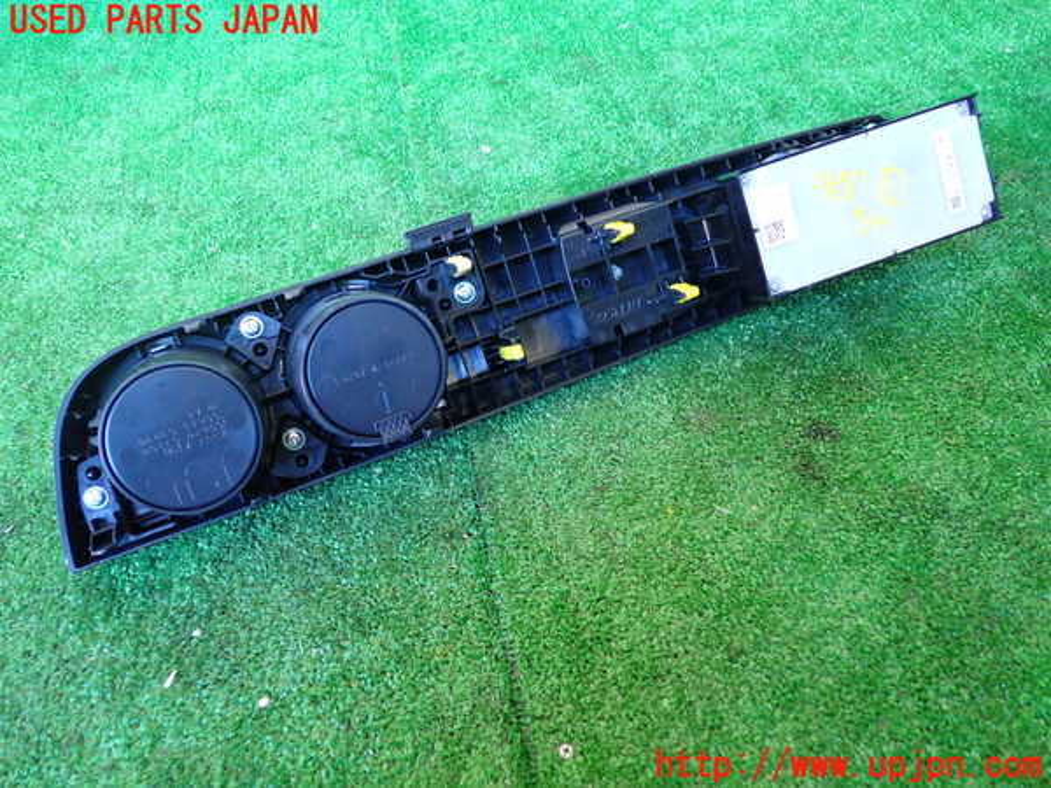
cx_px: 526
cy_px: 394
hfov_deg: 60.0
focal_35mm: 30
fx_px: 911
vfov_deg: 46.8
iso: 500
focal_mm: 5.4
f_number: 2.3
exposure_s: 1/30
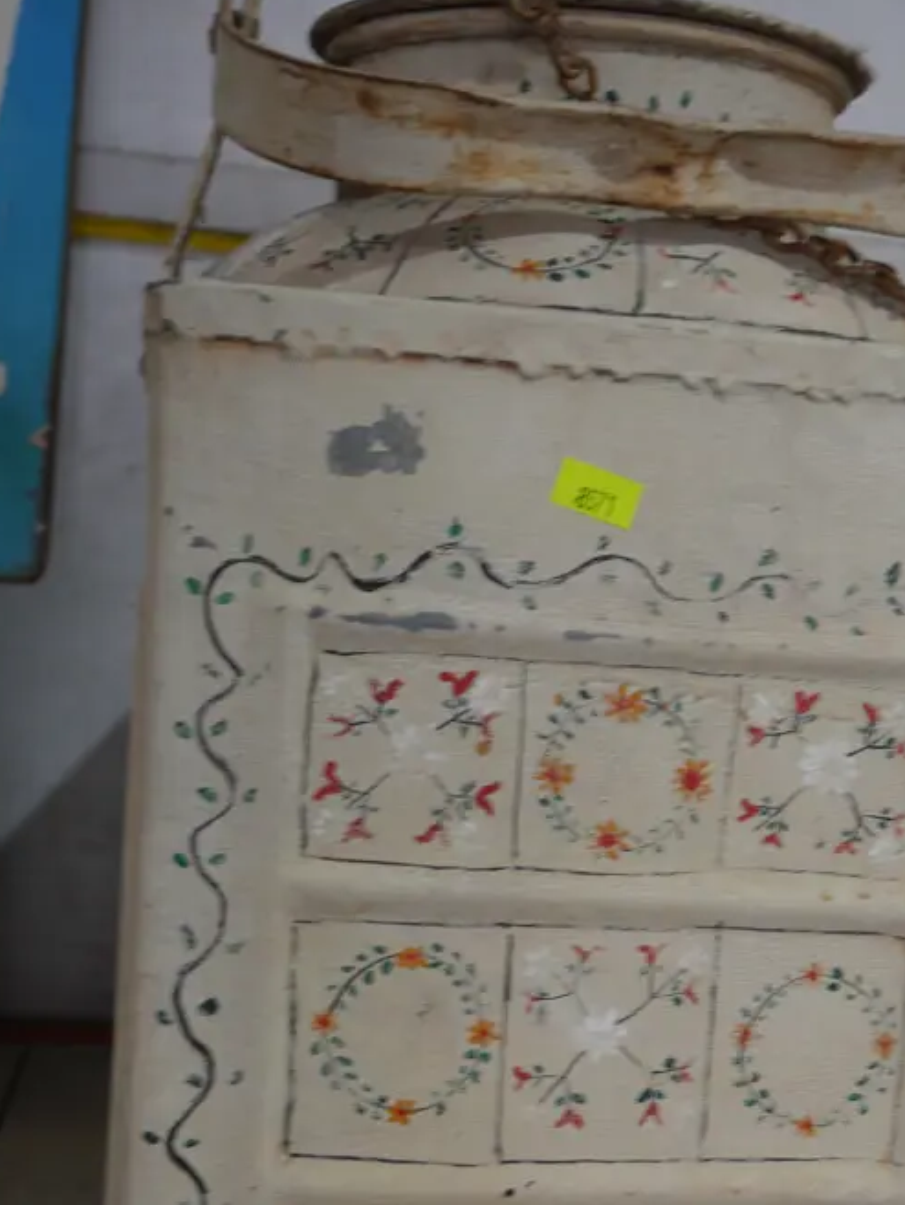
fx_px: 1951
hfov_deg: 26.0
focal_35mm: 56
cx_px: 591
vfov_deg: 34.2
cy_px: 744
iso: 250
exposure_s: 1/60
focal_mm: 18
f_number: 4
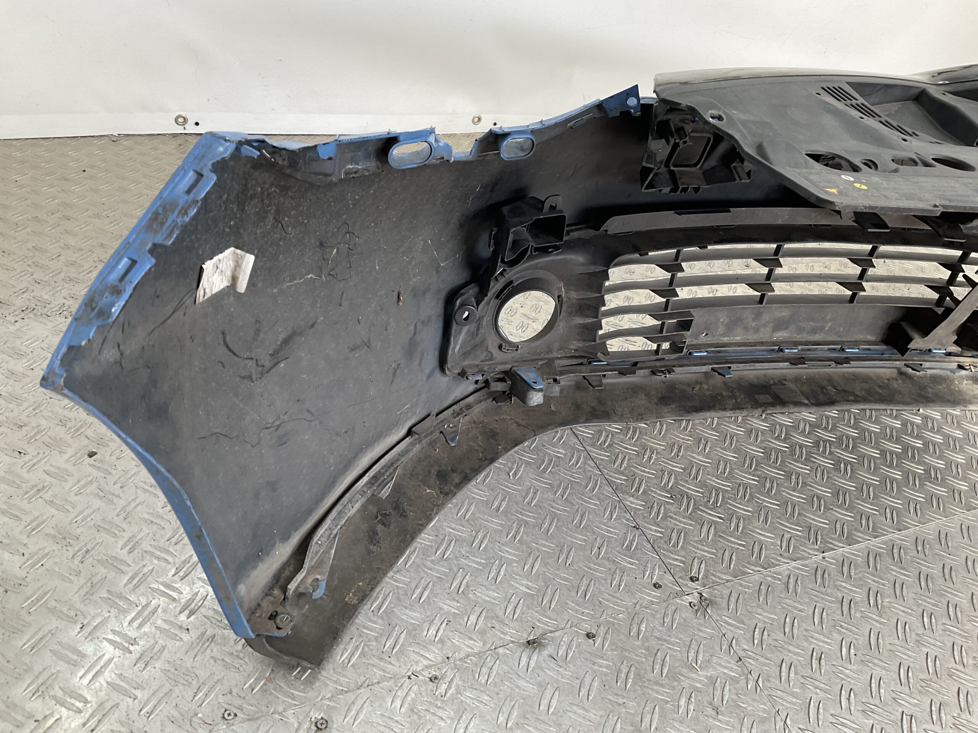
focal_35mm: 29
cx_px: 489
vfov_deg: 48.2
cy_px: 366
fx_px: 819
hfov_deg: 61.7
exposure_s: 1/120
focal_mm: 3
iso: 25
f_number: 1.8
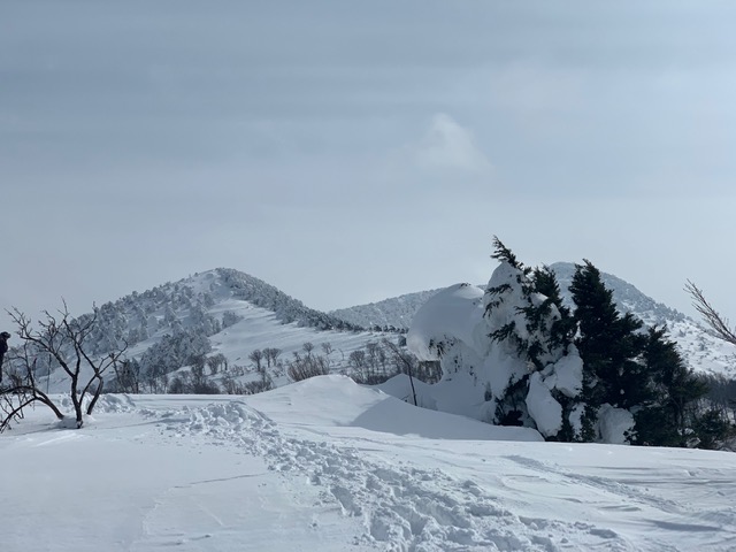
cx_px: 368
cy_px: 276
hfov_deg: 36.8
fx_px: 1106
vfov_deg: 28.0
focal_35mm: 52
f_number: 2.4
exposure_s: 1/5319
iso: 16
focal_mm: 6
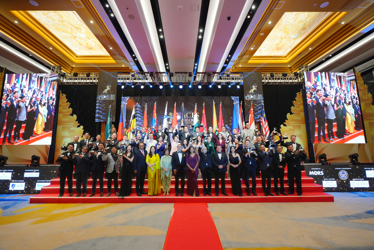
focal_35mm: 17
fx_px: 172
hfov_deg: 94.6
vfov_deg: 71.7
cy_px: 125
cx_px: 187
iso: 1000
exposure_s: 1/160
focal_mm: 16.6
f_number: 4
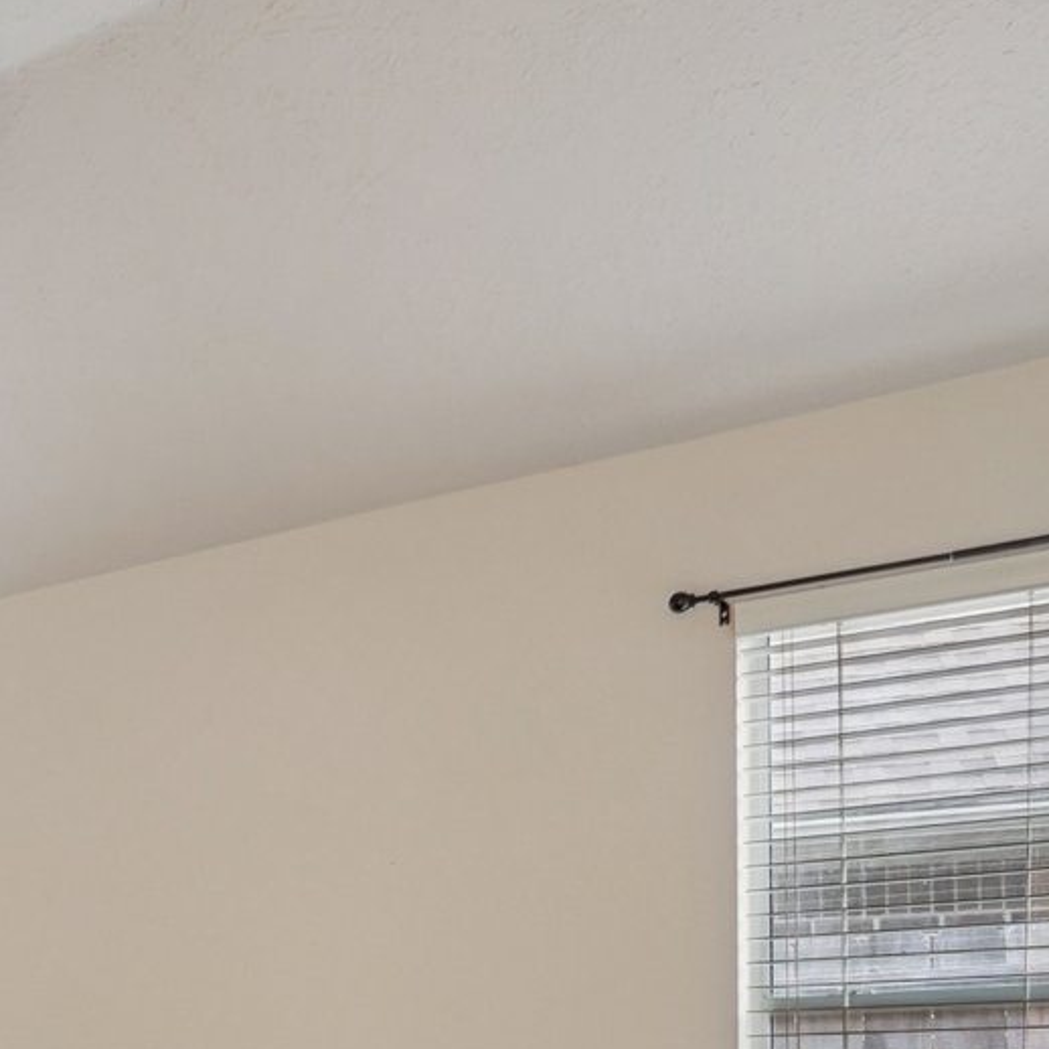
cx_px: -229
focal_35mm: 47
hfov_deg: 30.3
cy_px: 1145
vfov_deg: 32.0
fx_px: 1611
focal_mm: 14
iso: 500
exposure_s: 1/3.33
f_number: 8
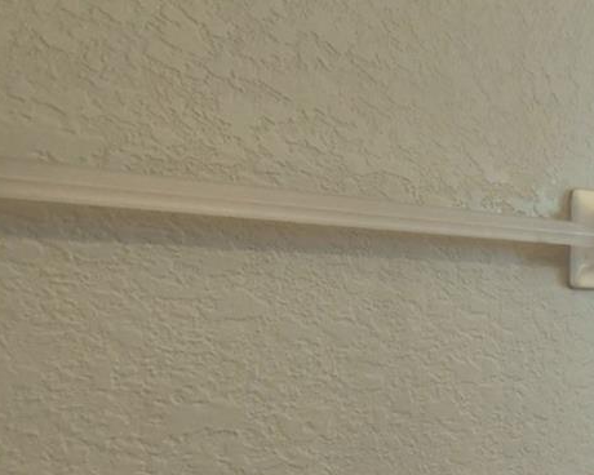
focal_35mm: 49
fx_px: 861
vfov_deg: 30.7
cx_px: 936
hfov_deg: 25.7
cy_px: 306
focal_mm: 10
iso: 400
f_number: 4.5
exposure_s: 1/100
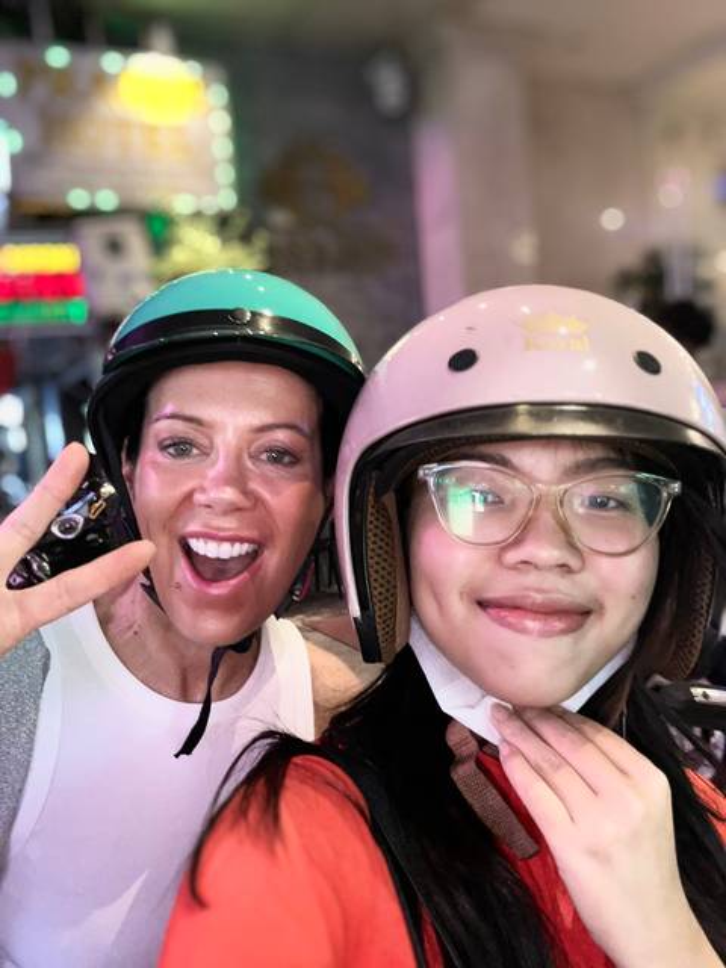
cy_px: 484
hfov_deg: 46.8
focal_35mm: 30
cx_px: 363
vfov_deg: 60.0
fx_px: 839
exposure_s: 1/25
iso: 200
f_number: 1.9
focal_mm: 2.69
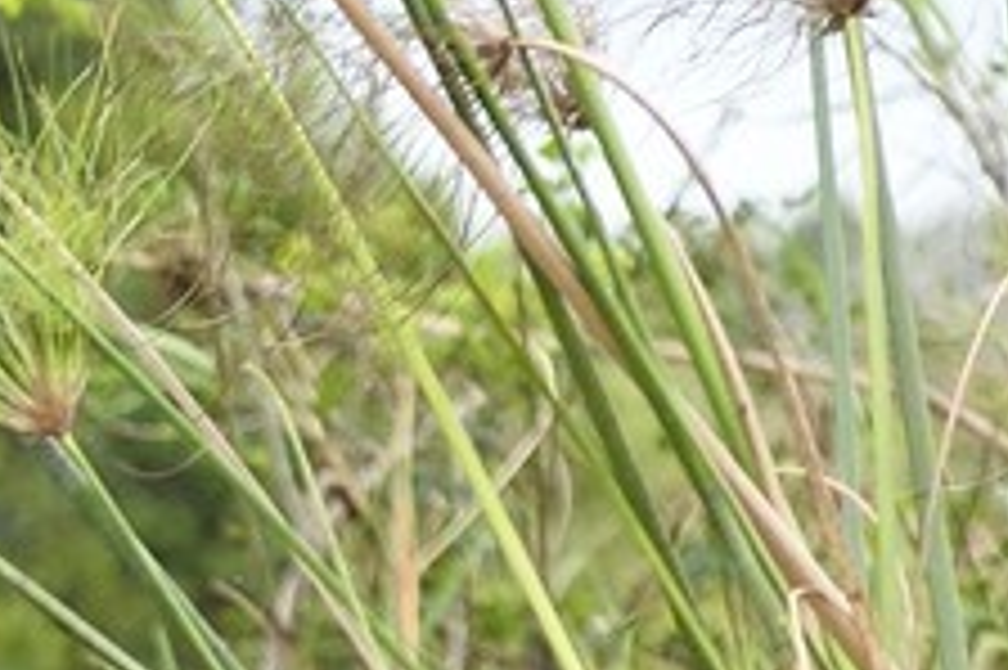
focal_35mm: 730
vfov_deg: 1.9
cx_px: -2488
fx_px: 20424
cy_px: 1857
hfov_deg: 2.8
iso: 800
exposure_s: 1/500
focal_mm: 102
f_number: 4.5
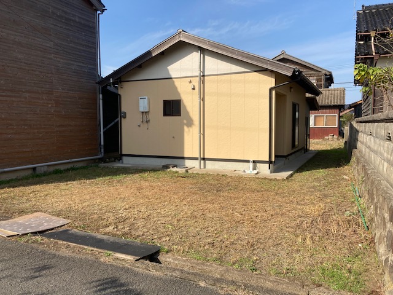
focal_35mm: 28
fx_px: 318
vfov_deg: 49.7
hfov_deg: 63.4
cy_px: 148
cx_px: 196
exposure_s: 1/1919
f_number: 1.8
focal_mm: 3.99
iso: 20
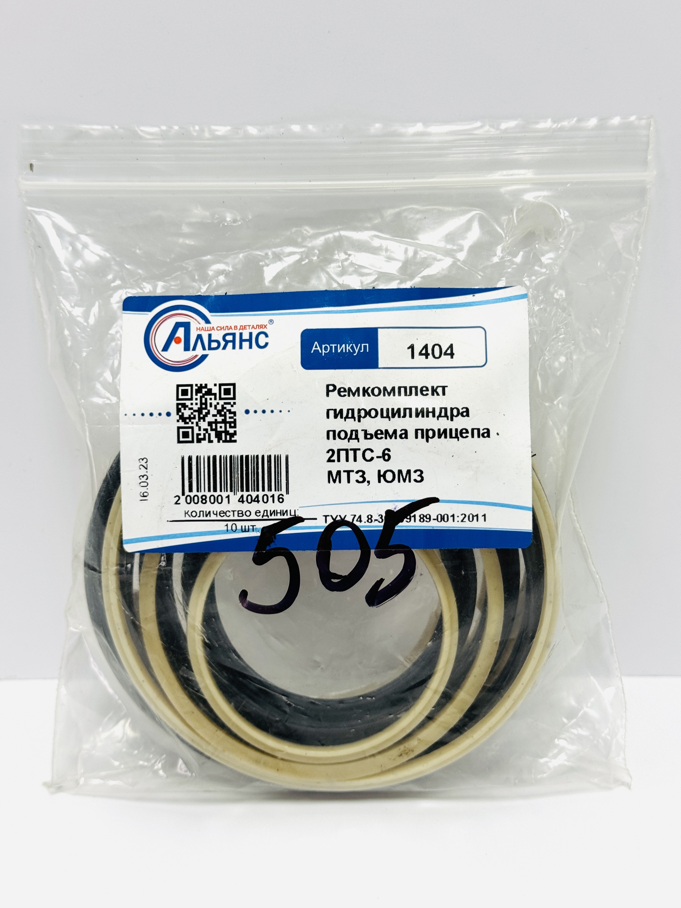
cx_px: 340
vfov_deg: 39.7
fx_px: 1259
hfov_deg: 30.3
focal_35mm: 48
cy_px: 454
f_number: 1.78
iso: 64
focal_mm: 6.76
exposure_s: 1/100
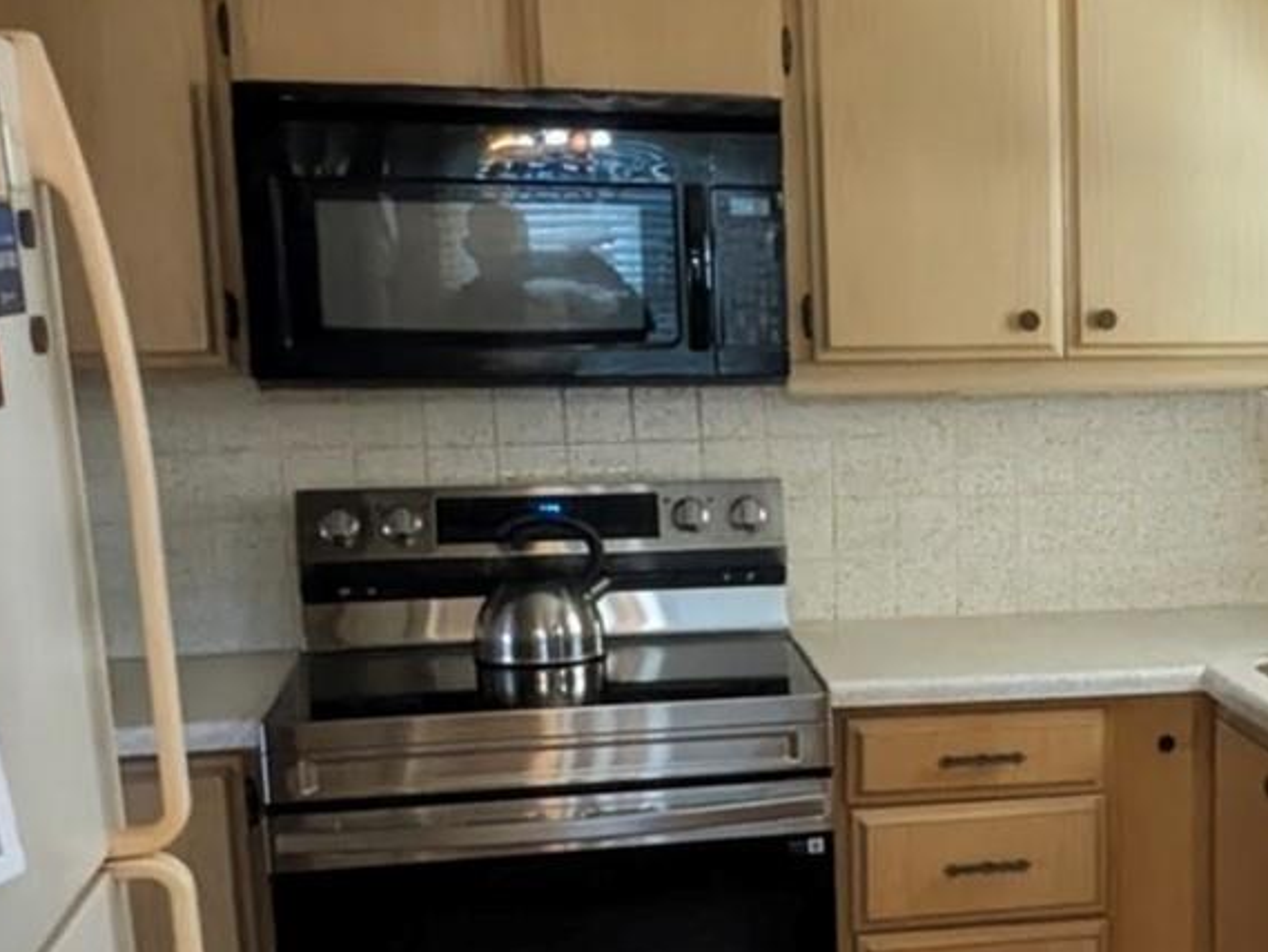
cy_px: 620
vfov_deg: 32.0
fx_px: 1649
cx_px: 1045
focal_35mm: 45
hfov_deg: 40.1
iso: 401
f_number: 2.2
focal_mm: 2.35
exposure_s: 1/120
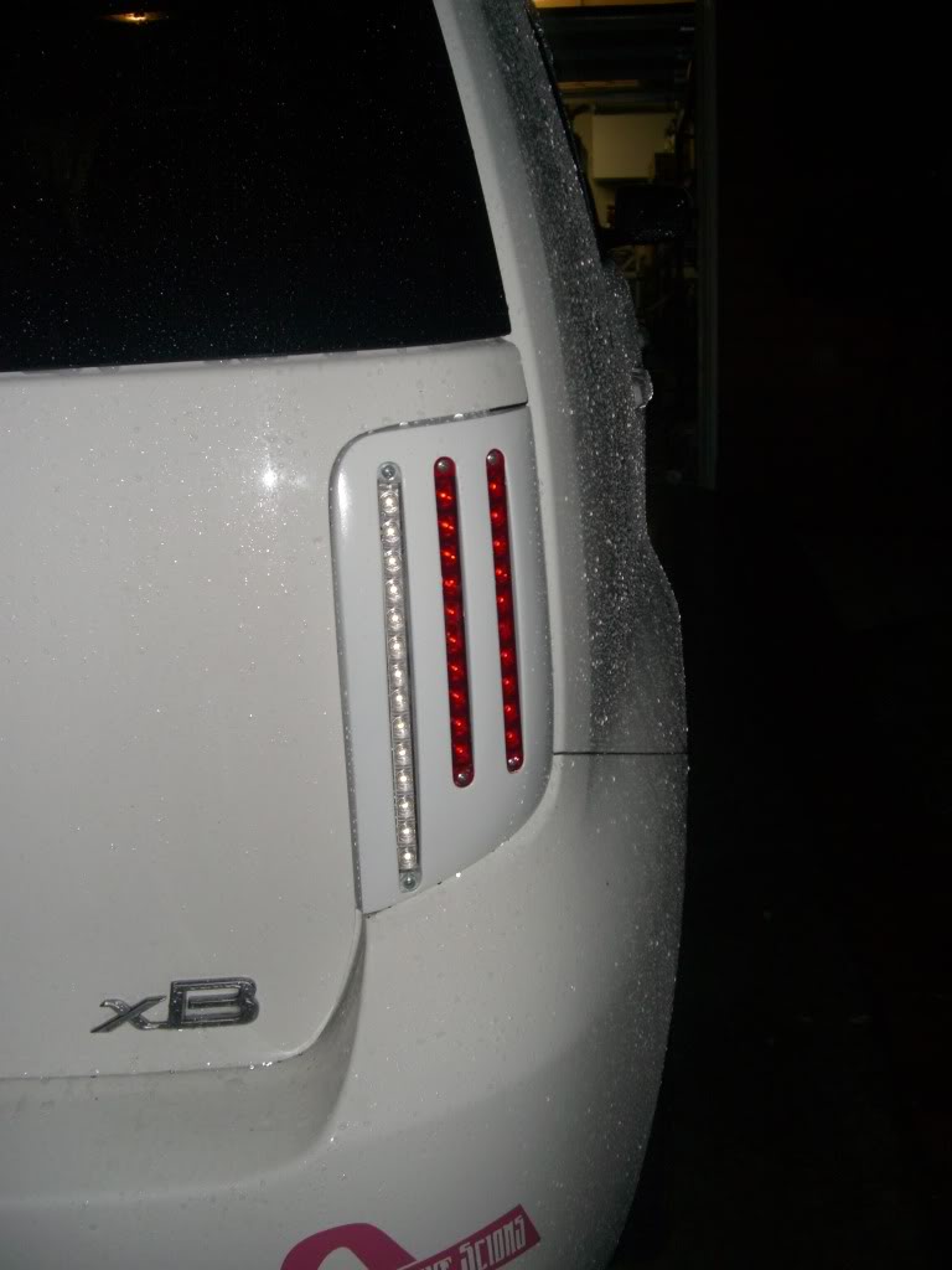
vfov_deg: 49.0
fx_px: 1393
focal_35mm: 38
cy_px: 635
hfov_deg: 37.7
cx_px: 476
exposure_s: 1/60
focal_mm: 7.9
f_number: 2.8
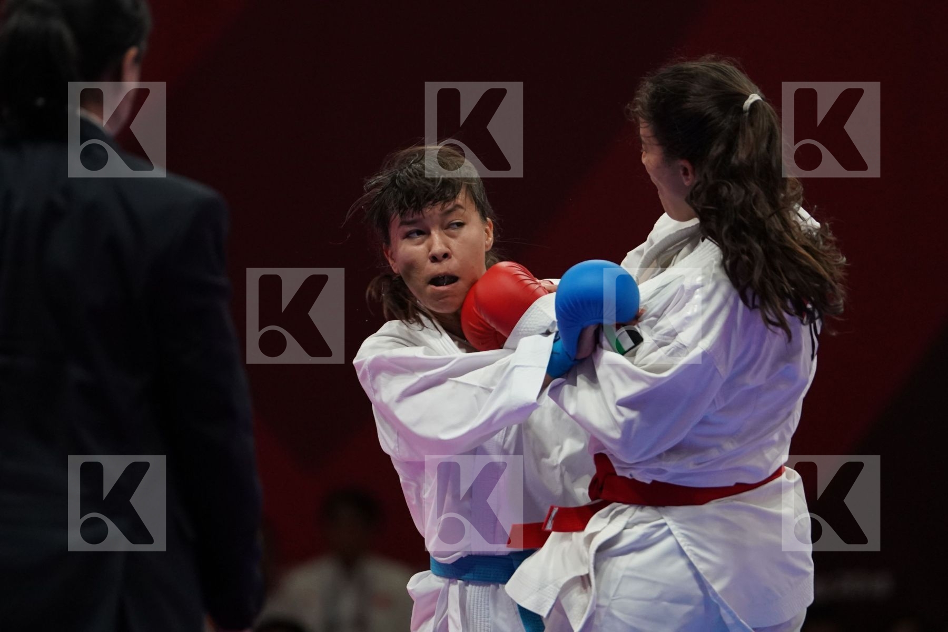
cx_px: 474
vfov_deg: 3.3
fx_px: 11059
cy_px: 316
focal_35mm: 420
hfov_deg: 4.9
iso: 2500
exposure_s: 1/1000
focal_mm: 280
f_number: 4
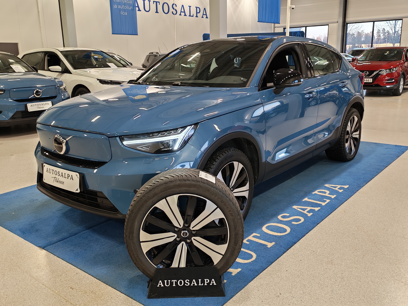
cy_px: 153
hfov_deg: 55.4
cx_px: 204
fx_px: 389
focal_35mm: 33
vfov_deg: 42.9
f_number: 1.9
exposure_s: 1/100
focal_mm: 6.12
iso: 250
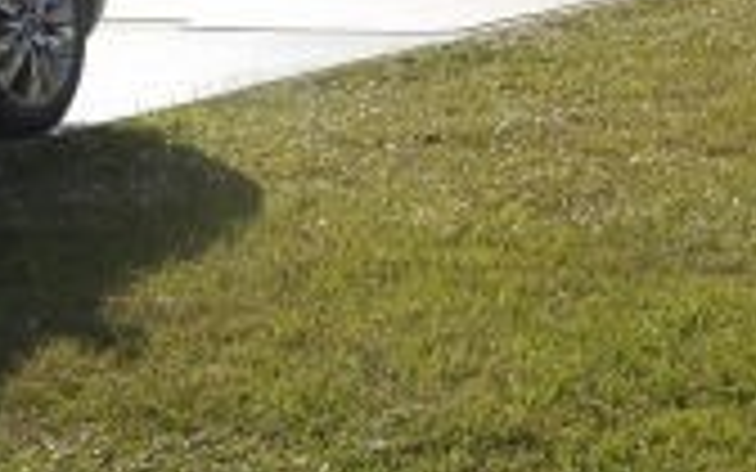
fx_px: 1999
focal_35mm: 97
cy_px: 297
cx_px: 778
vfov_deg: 13.5
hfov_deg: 20.6
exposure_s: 1/871
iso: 100
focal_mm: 4.3
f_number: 3.2
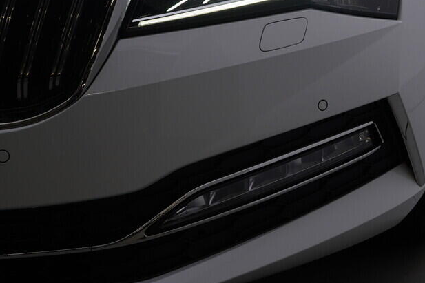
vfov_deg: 16.1
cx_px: 484
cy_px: 40
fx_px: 991
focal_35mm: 84
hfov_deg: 22.6
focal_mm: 24
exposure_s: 1/160
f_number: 5.6
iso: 125
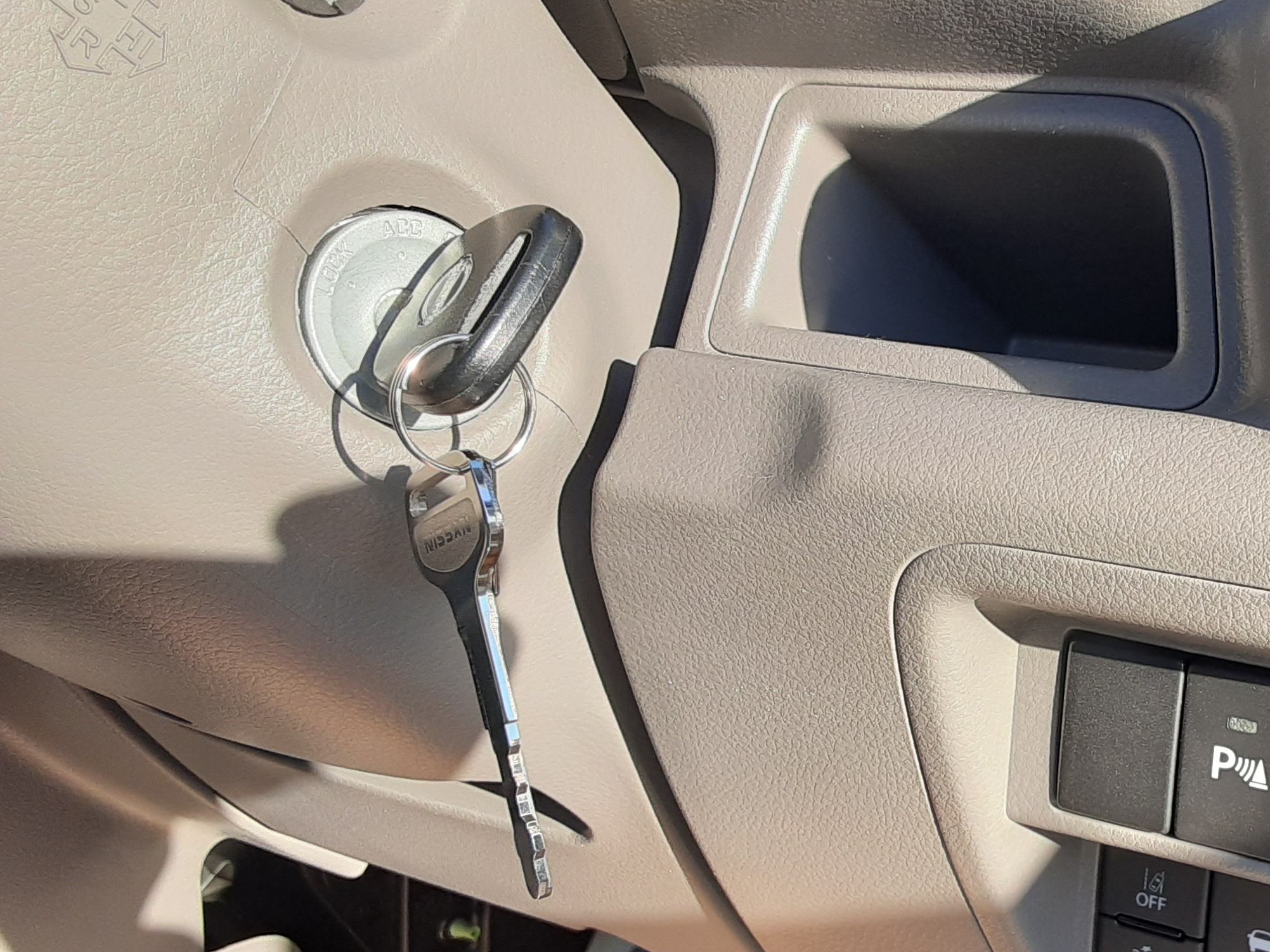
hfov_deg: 41.0
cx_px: 1033
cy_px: 600
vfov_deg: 32.7
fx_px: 1614
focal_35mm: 44
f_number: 1.9
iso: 40
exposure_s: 1/228
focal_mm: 2.91
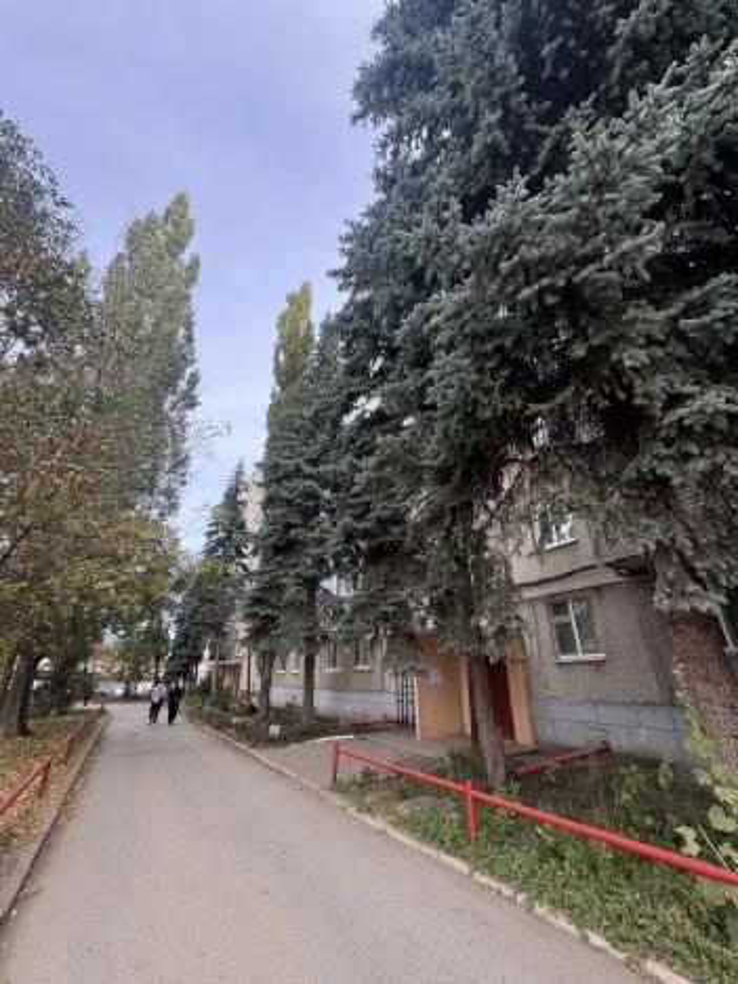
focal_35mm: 14
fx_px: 398
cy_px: 492
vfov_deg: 102.1
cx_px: 369
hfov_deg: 85.7
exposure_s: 1/289
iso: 40
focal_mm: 2.22
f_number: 2.2
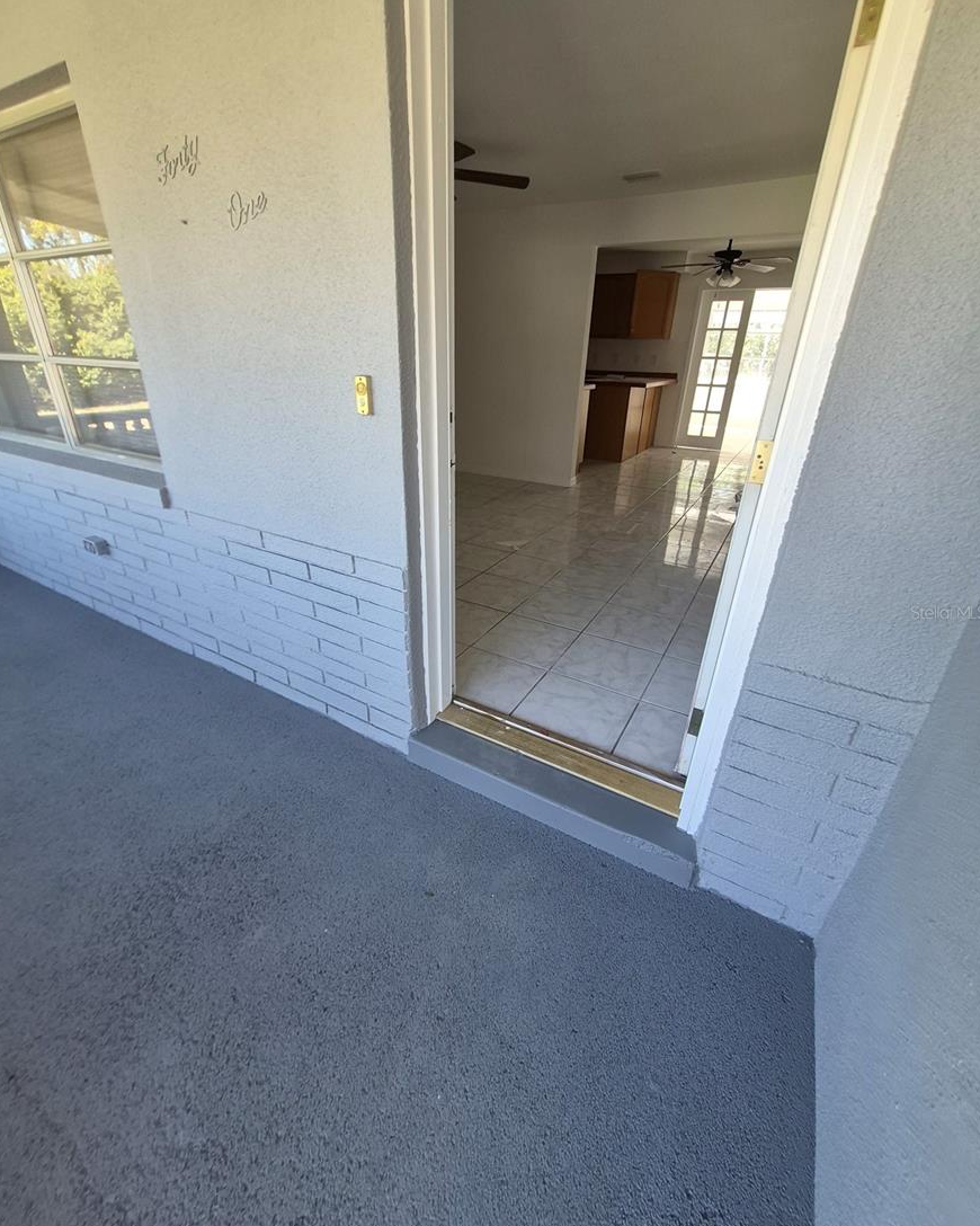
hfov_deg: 88.0
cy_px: 612
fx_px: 508
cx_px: 483
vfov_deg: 100.7
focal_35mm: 14
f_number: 2.2
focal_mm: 1.74
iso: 64
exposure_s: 1/60
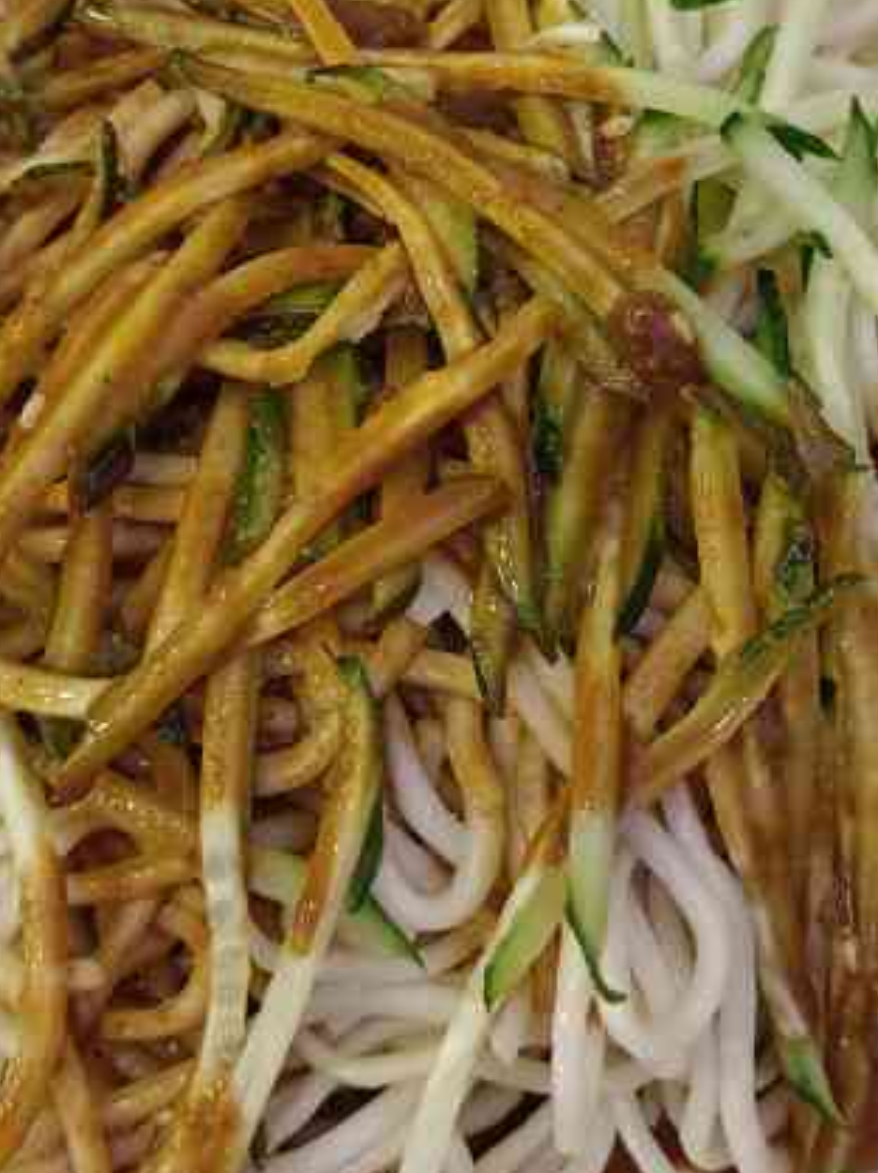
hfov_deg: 26.1
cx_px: 467
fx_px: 1897
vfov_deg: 33.9
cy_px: 345
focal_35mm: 56
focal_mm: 4.71
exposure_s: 1/50
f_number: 1.79
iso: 1366
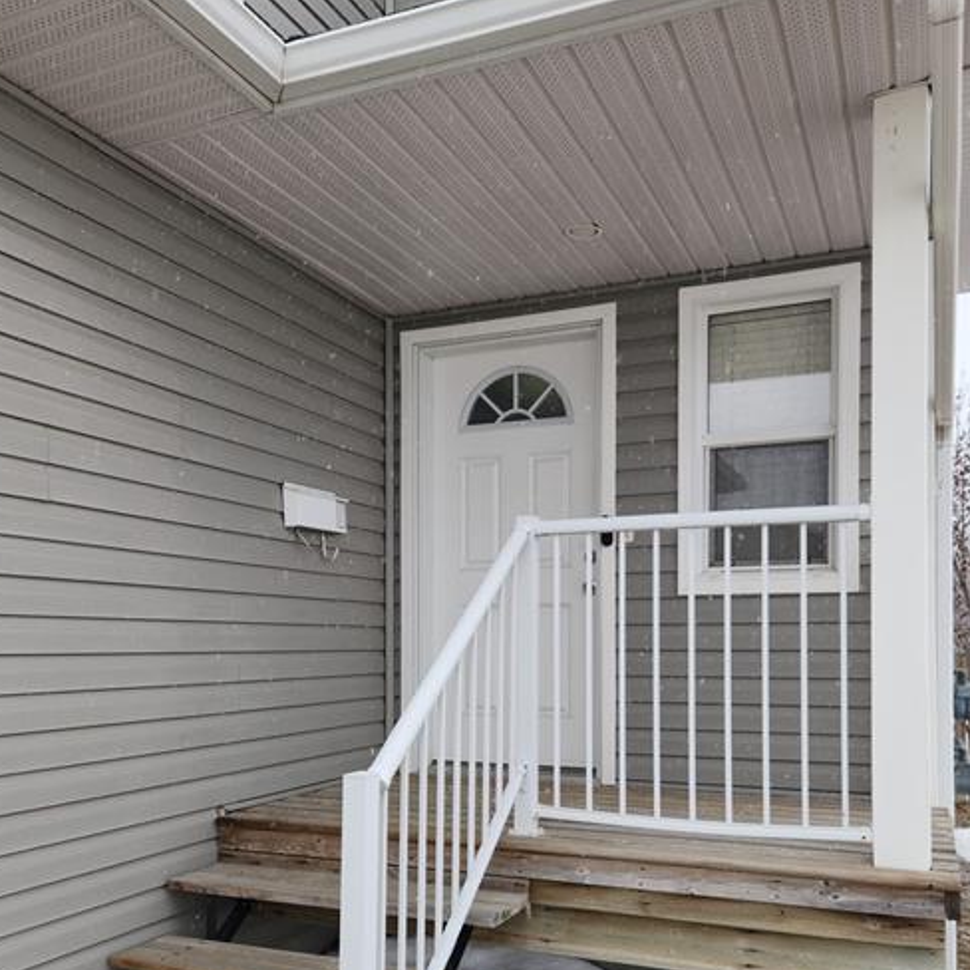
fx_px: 1014
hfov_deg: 51.1
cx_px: 479
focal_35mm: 32
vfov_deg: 50.5
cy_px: 616
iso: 20
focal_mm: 5.4
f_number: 1.8
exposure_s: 1/536
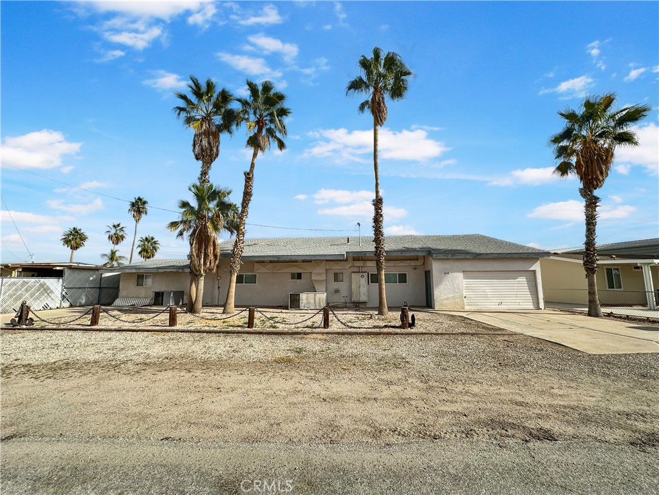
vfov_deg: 85.7
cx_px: 330
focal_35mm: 14
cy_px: 248
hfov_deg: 102.1
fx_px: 267
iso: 40
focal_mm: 2.22
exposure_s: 1/3600
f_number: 2.2
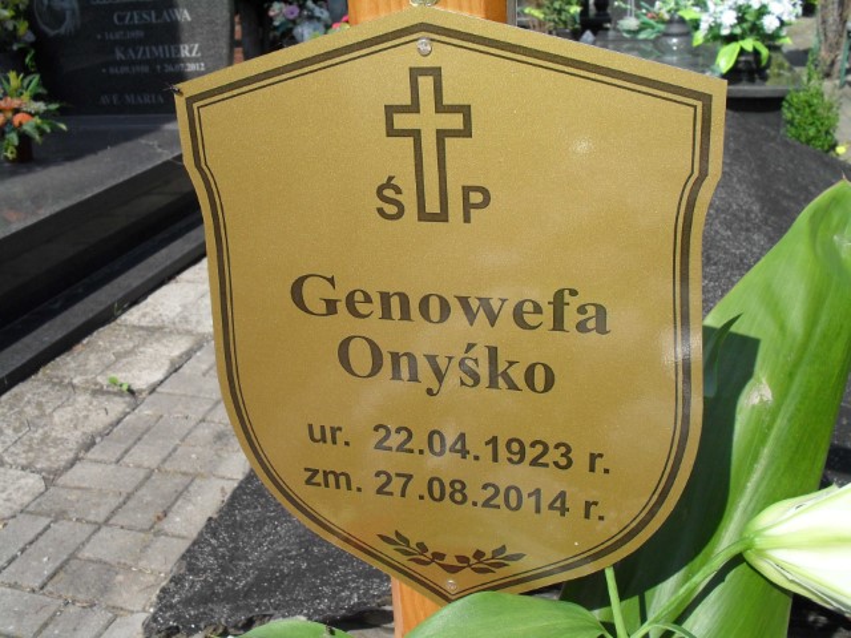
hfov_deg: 52.6
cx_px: 426
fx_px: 860
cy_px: 319
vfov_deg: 40.7
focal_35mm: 35
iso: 100
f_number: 8.4
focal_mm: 6.3
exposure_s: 1/180
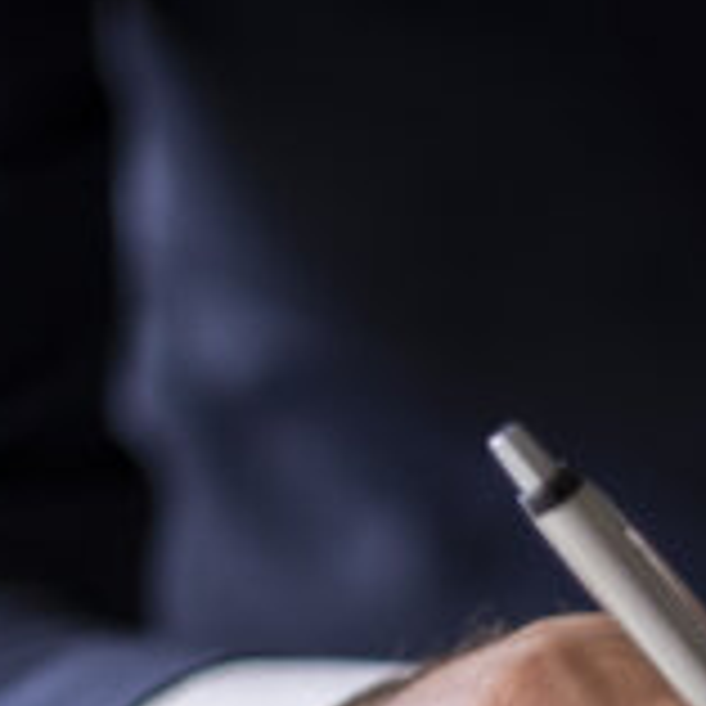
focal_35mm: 350
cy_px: 935
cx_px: 980
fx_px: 8076
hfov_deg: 5.0
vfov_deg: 5.0
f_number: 1.2
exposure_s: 1/600
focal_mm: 56
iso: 200
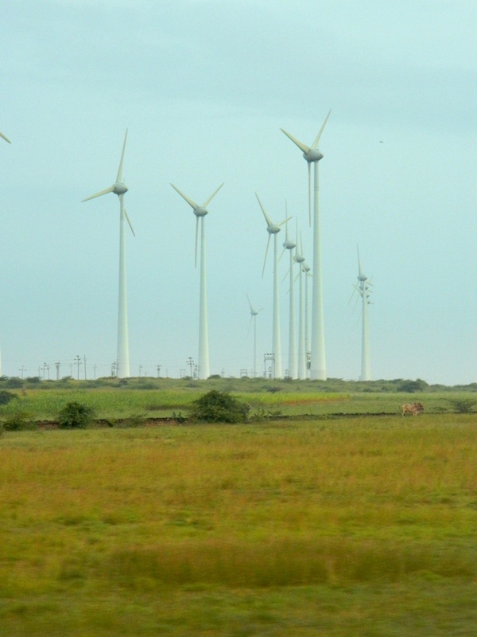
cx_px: 238
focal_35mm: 177
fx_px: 3252
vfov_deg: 11.2
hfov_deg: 8.4
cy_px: 318
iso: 400
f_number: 5.1
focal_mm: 31.8
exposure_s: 1/200
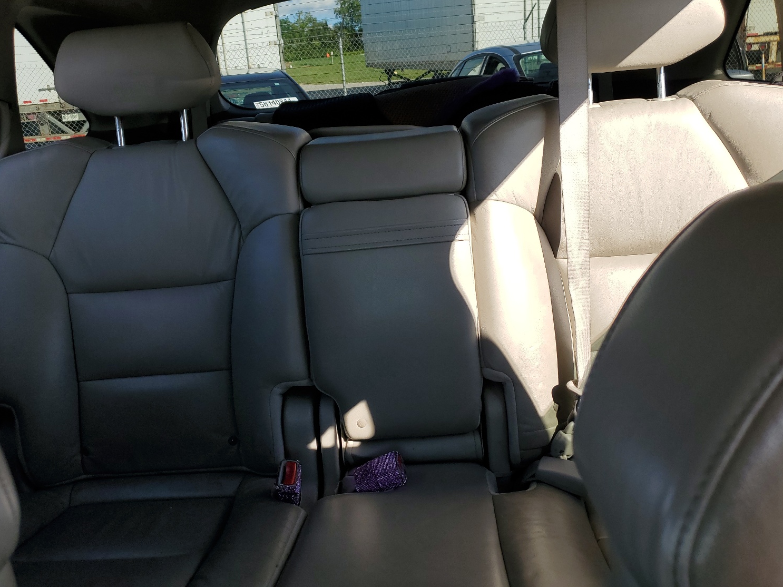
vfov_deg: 49.7
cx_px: 394
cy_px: 271
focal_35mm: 28
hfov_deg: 63.5
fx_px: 633
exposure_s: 1/1429
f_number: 1.5
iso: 50
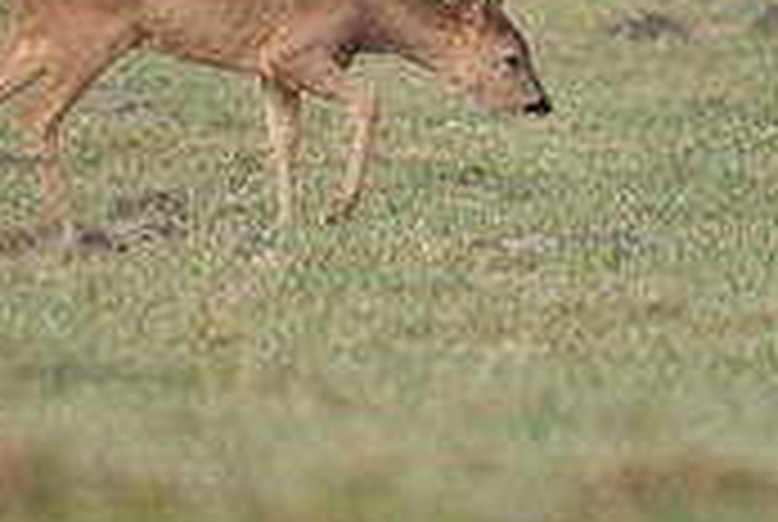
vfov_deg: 0.9
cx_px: 355
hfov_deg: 1.3
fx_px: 34442
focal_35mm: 1591
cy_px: 16
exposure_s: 1/1250
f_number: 4
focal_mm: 220
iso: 1250
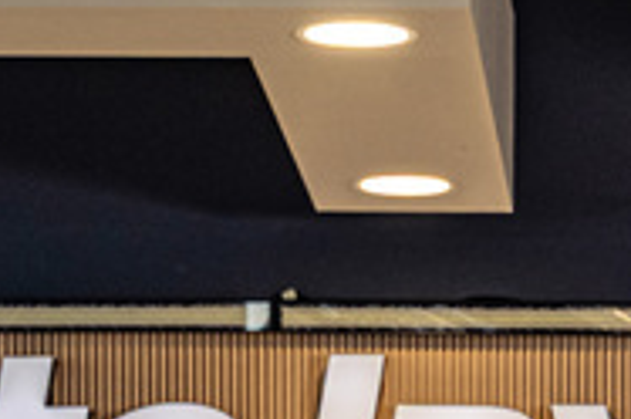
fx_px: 4794
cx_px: 734
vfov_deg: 4.8
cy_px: 1105
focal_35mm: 274
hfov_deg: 7.5
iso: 500
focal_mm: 50
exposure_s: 1/200
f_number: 5
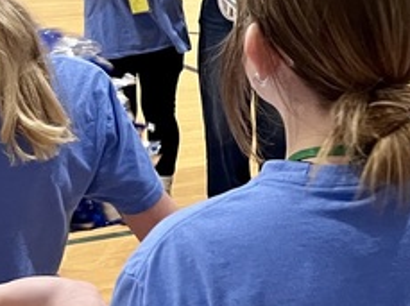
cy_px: 21
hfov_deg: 19.7
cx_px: 550
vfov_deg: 16.0
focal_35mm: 91
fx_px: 1076
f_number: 1.6
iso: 320
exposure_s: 1/60
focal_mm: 5.1
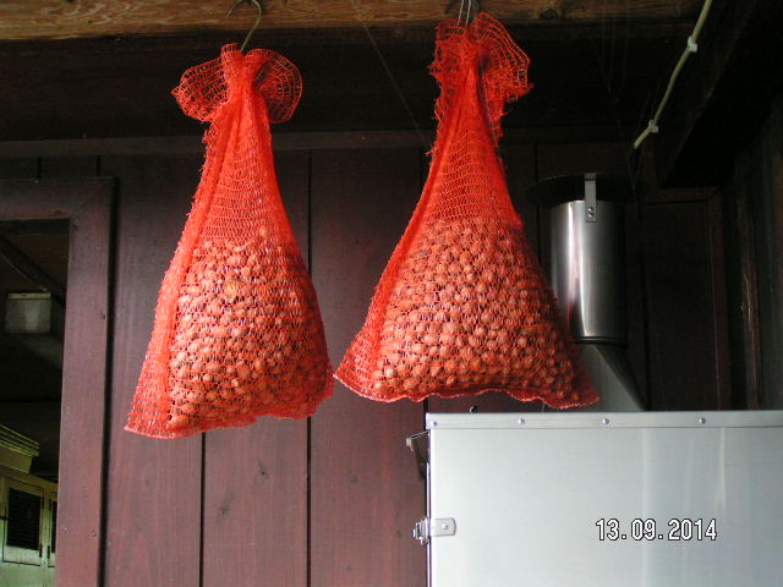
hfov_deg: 32.2
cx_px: 392
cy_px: 294
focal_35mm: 60
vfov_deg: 24.4
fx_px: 1357
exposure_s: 1/20
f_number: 3.2
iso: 200
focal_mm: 9.2
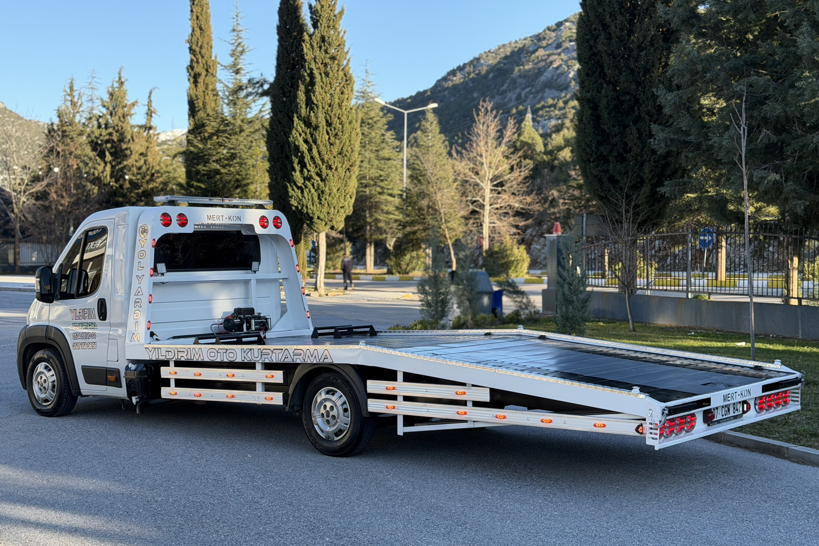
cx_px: 403
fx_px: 1160
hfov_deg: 38.9
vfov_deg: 26.5
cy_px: 311
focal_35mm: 51
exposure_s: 1/1222
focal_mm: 6.76
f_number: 1.78
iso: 100
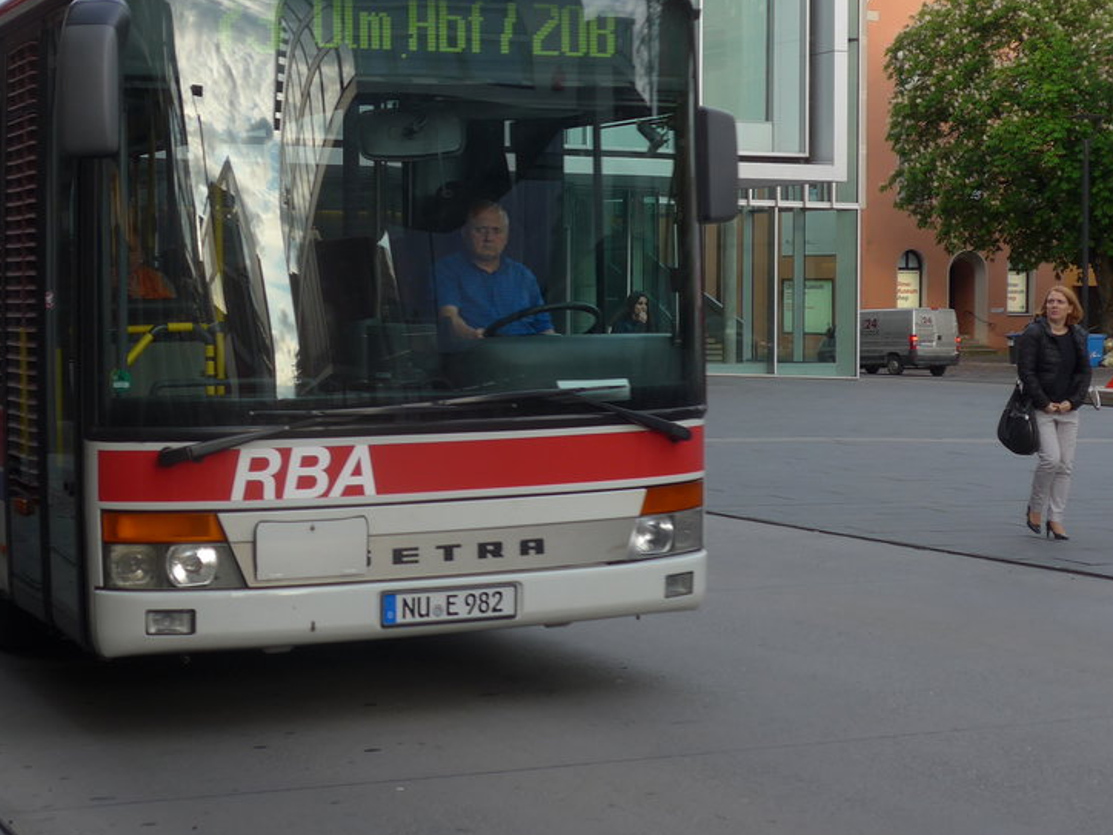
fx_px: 2186
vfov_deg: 21.6
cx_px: 475
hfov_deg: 28.5
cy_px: 303
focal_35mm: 68
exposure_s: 1/200
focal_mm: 8.4
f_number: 2.8
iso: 80
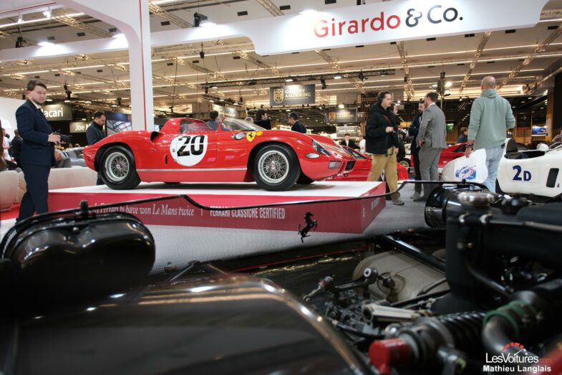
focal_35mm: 27
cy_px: 188
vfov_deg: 47.9
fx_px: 421
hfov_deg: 67.4
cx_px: 281
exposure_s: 1/26
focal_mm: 18
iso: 160
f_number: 2.8
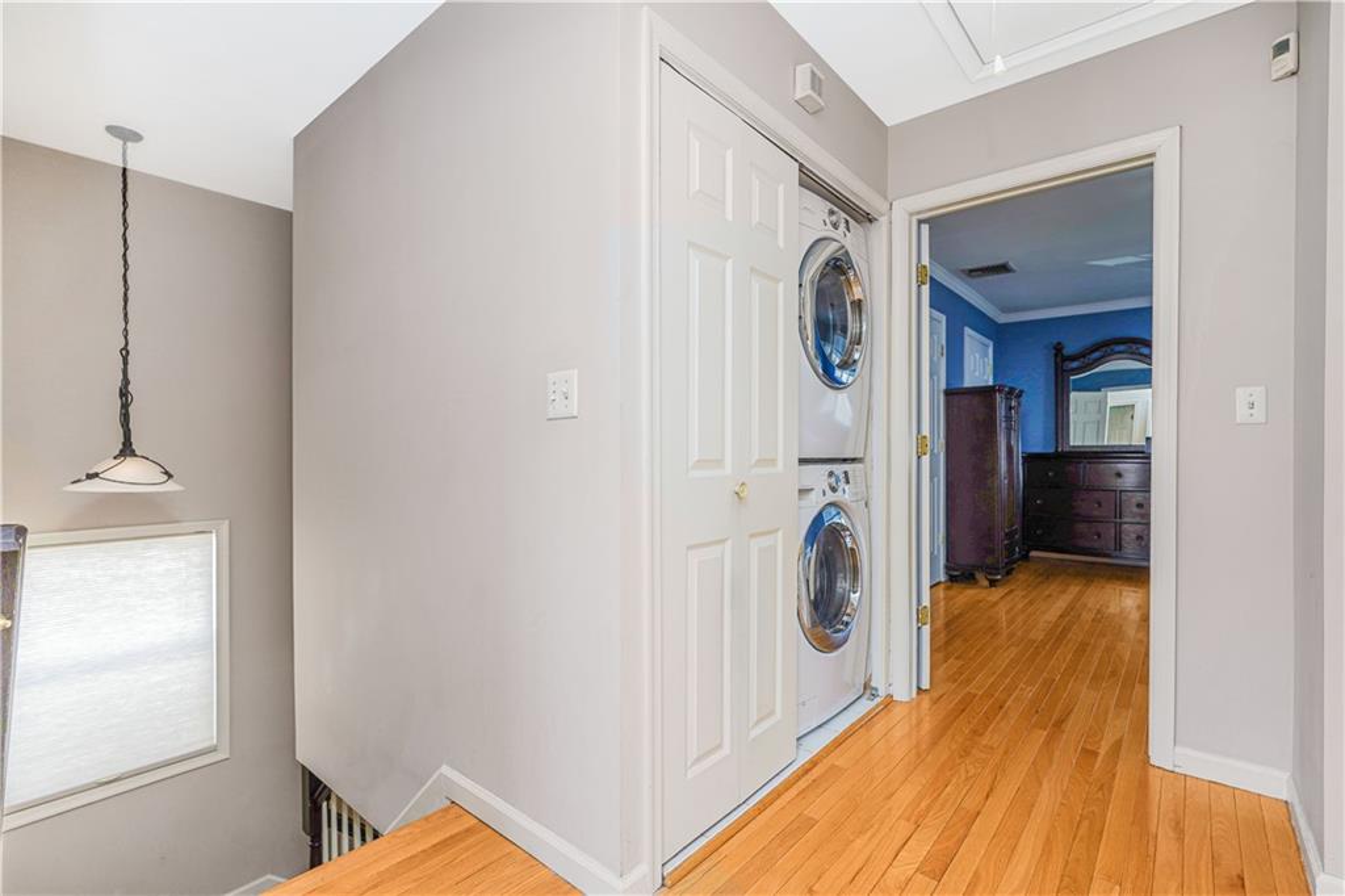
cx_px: 672
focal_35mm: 16
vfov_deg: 73.7
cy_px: 448
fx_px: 598
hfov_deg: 96.8
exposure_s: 1/25
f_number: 4
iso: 50
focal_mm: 16
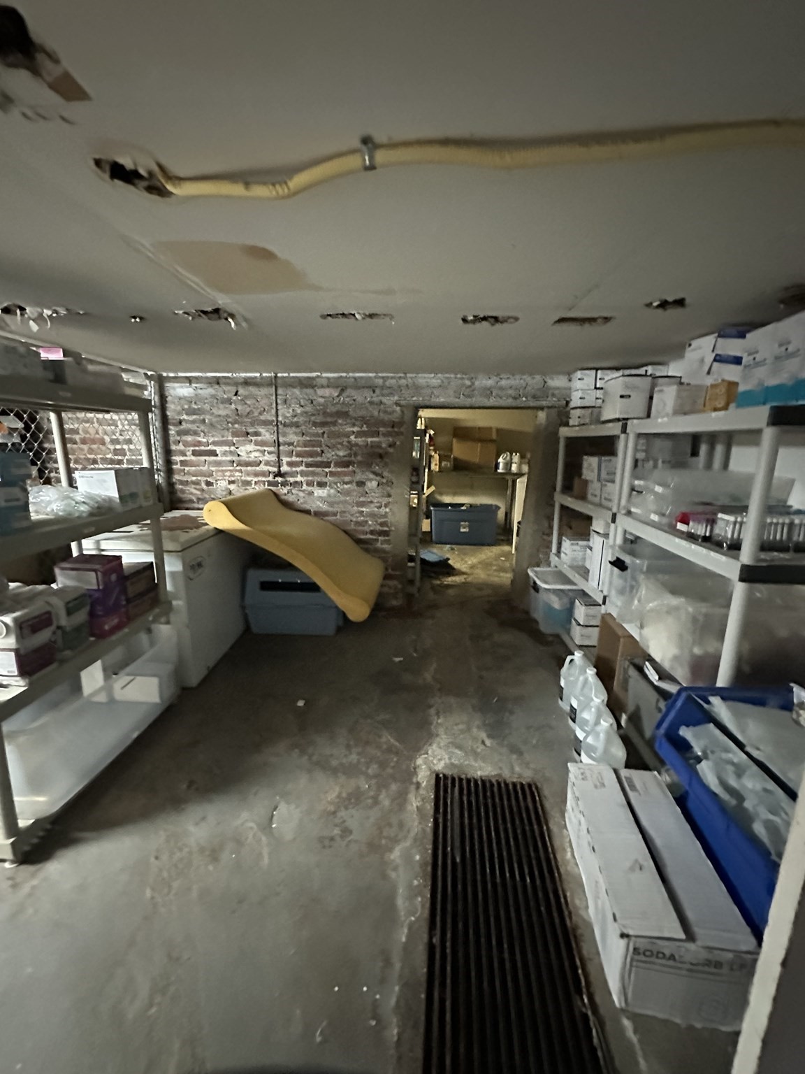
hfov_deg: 85.7
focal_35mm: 14
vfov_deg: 102.1
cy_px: 537
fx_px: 434
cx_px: 402
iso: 2000
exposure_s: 1/30
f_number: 2.2
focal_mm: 2.22
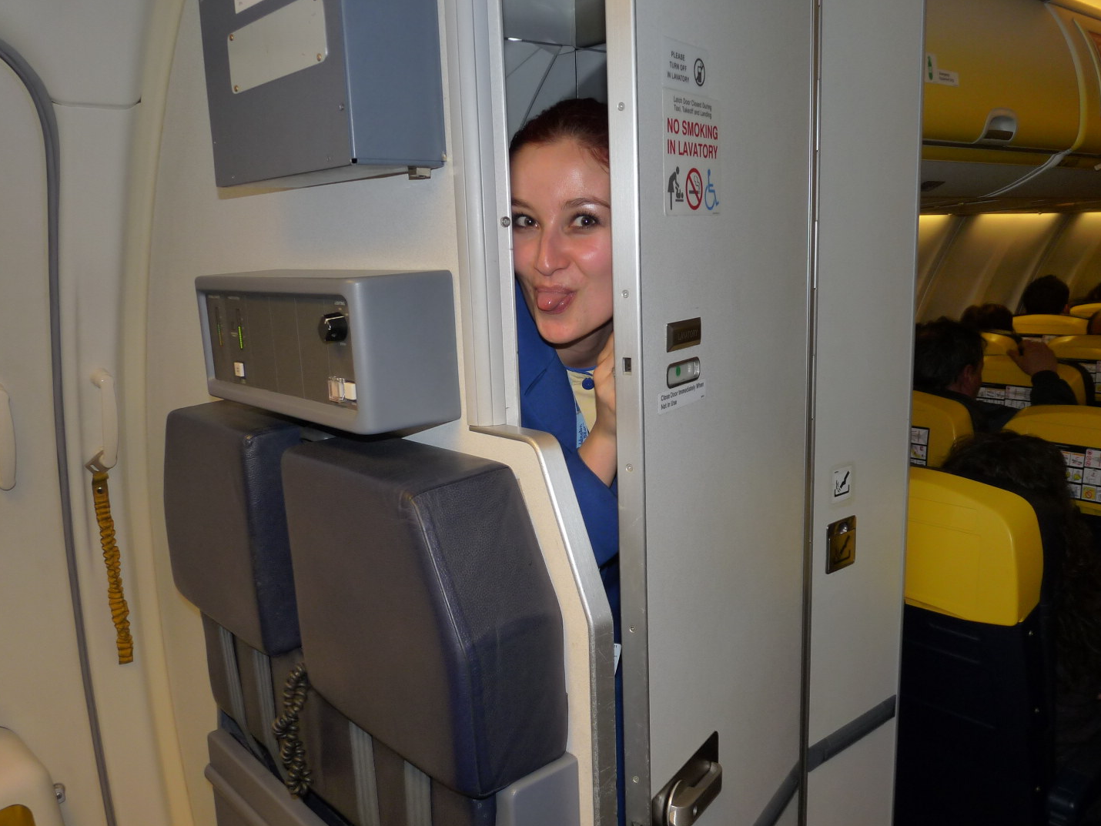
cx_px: 557
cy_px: 440
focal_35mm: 29
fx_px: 923
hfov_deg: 61.6
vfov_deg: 48.2
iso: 160
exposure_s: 1/30
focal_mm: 4.8
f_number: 2.8
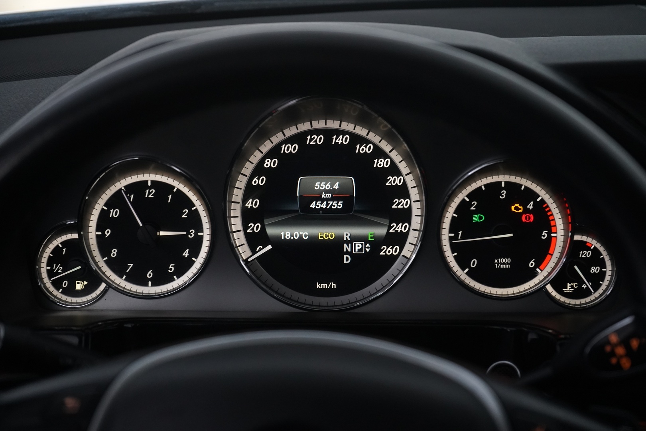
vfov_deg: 19.5
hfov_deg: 28.8
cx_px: 323
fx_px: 1256
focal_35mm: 70
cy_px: 216
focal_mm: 70
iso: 4000
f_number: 6.3
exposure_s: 1/60
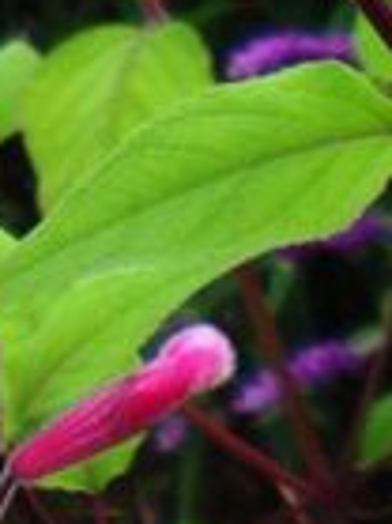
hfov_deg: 7.4
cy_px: -694
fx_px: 2888
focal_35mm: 191
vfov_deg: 9.4
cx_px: -424
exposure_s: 1/124
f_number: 3.1
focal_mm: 6.3
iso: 148
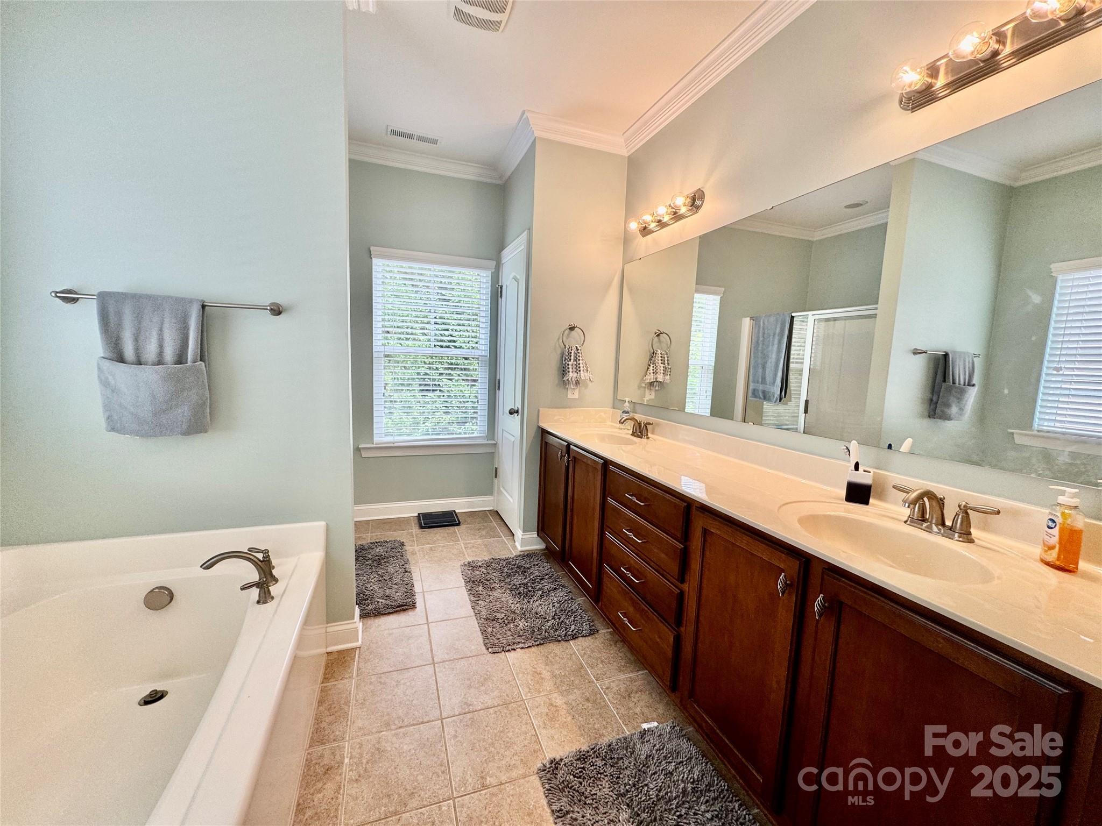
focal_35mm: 14
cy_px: 413
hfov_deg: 102.1
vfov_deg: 85.7
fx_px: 446
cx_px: 551
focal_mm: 2.22
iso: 100
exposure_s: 1/120
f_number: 2.2
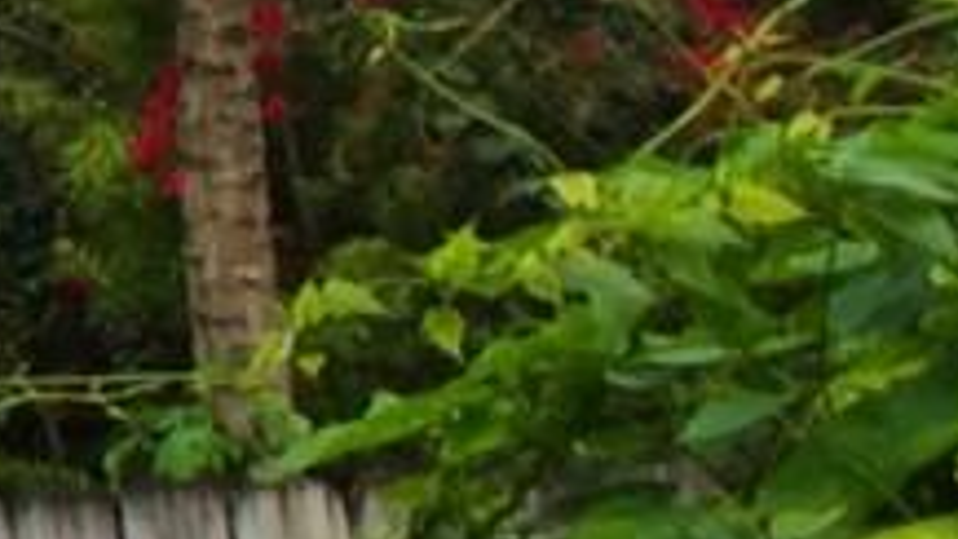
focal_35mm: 233
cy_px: 27
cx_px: -2543
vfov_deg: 5.2
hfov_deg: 7.4
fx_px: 5918
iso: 32
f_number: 2.2
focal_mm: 4.15
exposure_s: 1/3597
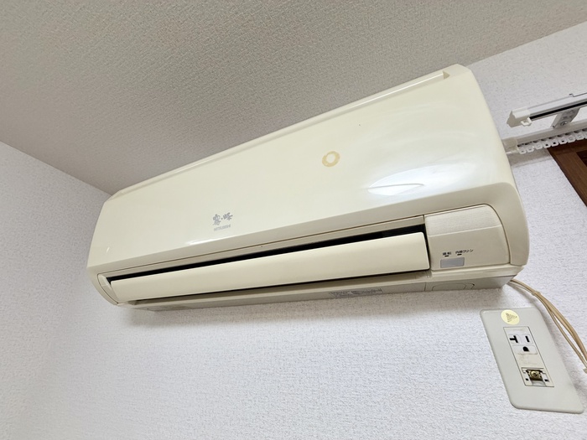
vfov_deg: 85.7
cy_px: 220
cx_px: 294
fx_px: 237
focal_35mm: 14
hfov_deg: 102.1
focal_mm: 2.22
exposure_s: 1/120
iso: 250
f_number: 2.2
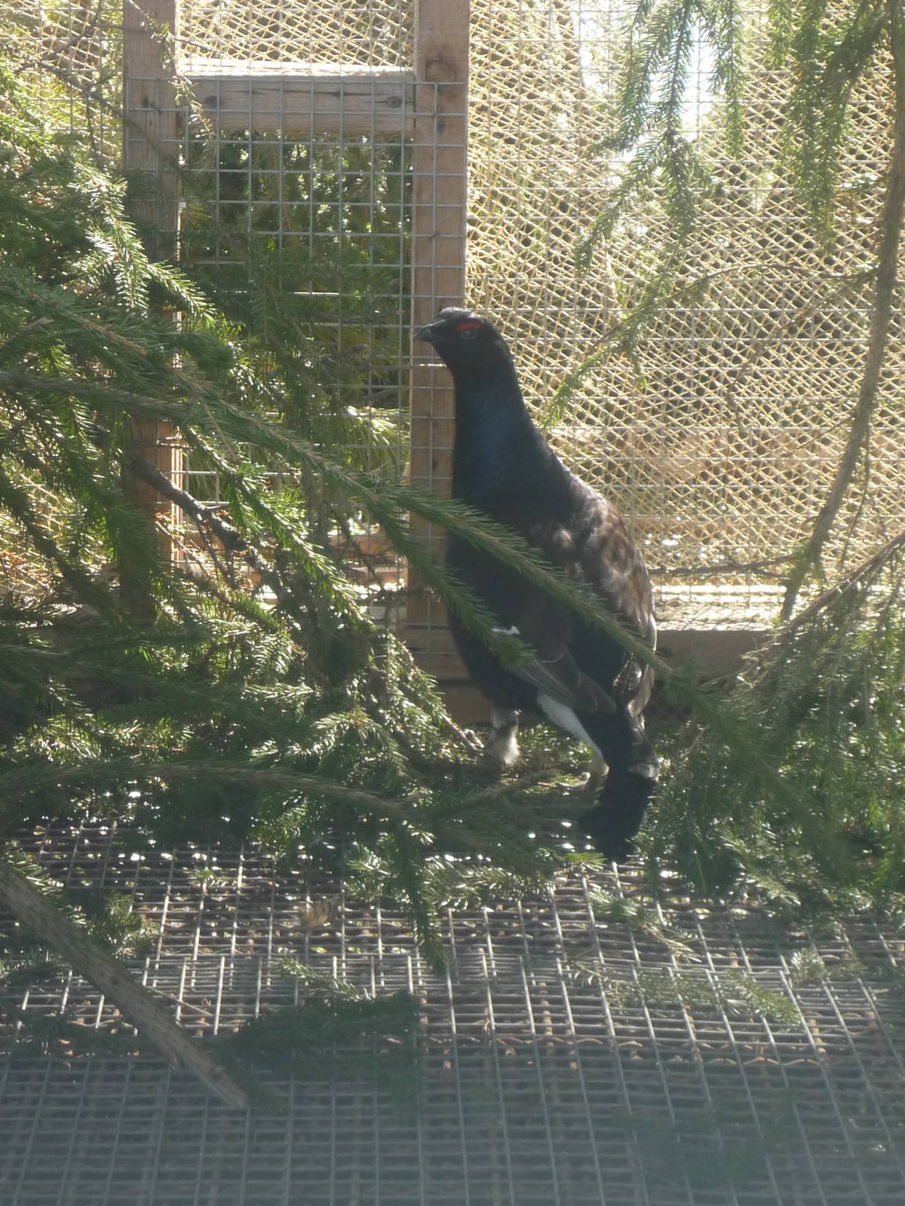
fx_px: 4427
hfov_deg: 11.7
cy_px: 603
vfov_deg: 15.5
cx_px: 452
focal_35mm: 127
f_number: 5.1
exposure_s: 1/60
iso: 200
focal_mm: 16.5
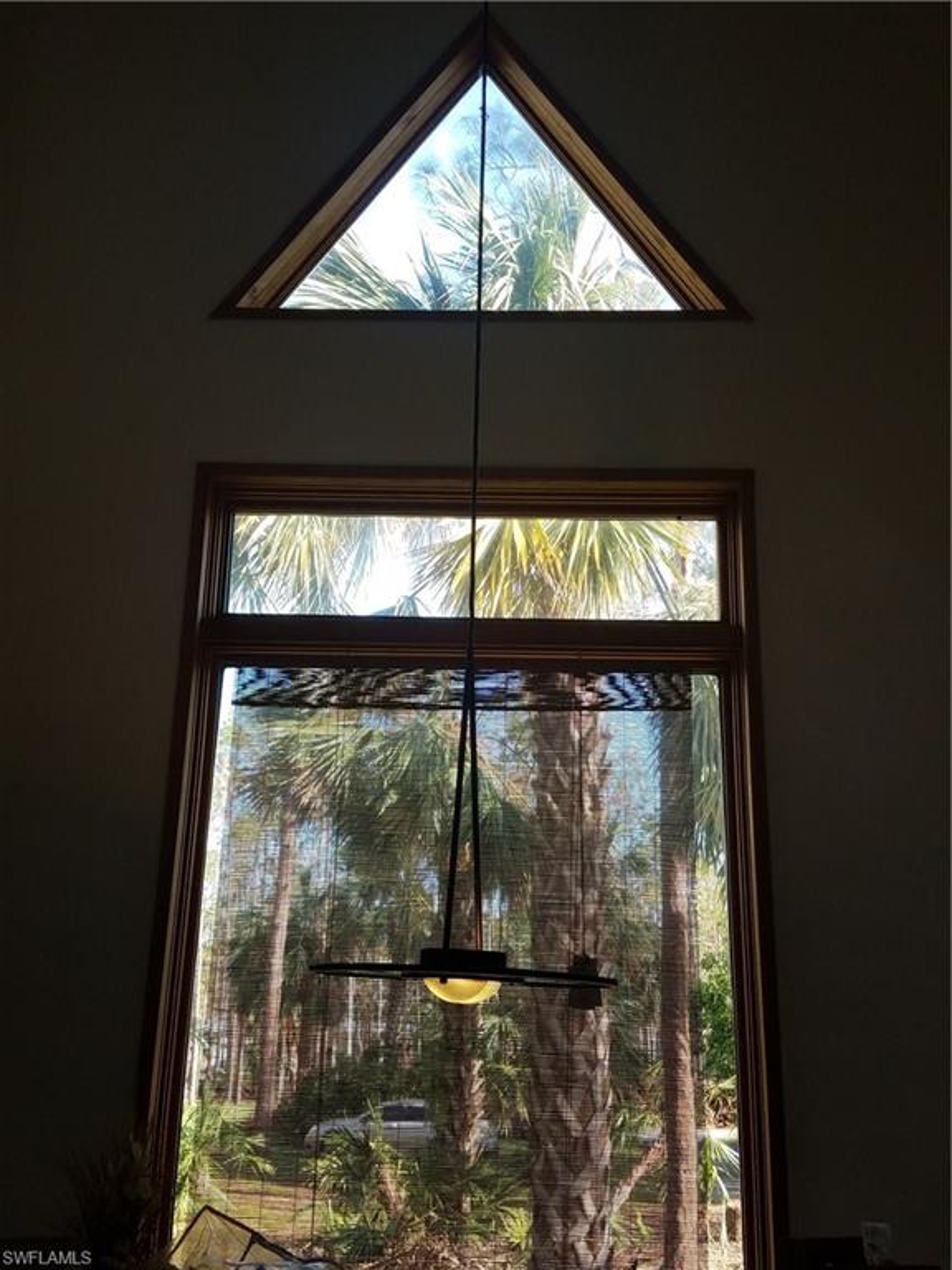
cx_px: 476
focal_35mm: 26
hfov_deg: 53.1
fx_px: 953
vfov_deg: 67.3
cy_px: 635
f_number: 1.7
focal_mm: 4.2
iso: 40
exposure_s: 1/191
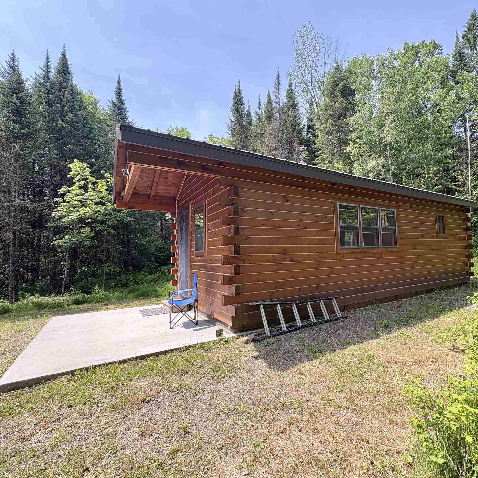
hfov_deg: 83.2
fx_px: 266
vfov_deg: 84.0
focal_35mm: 17
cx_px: 282
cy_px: 241
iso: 64
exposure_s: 1/293
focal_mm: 2.22
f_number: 2.2
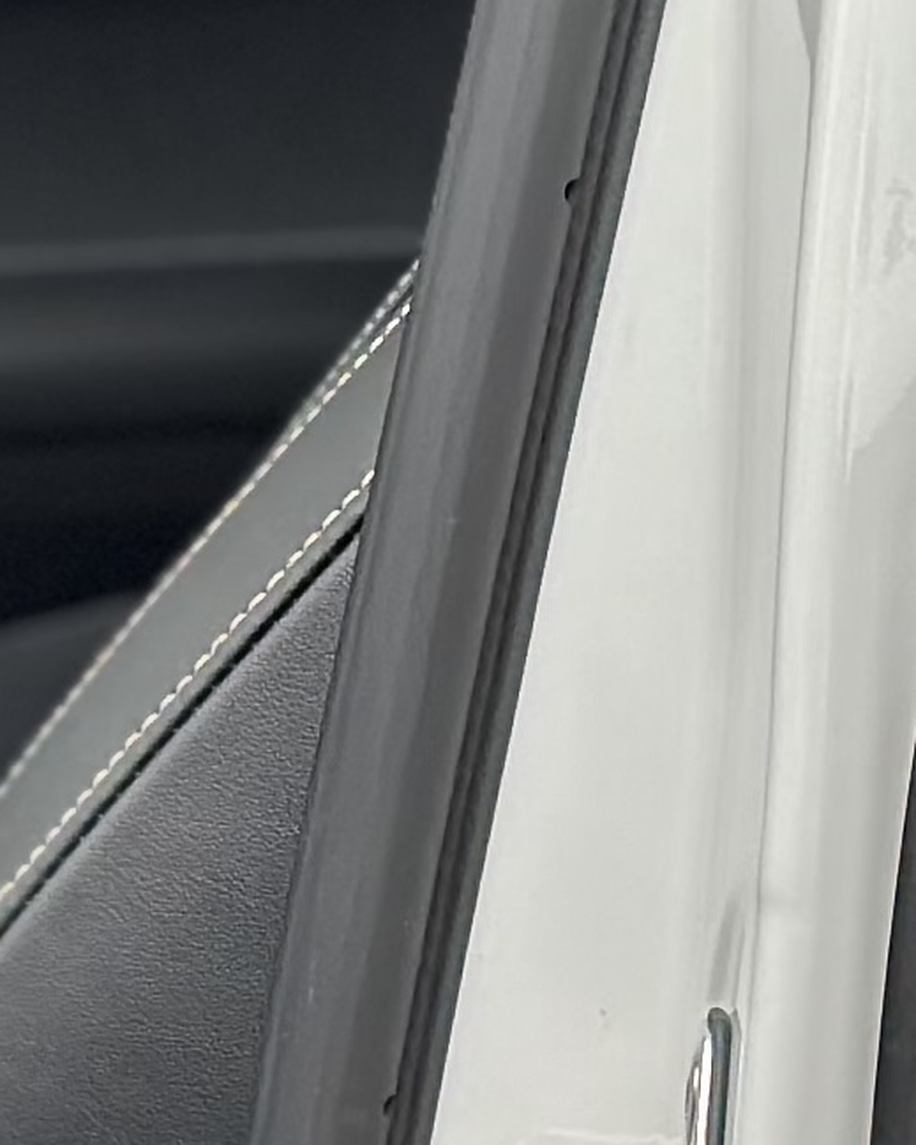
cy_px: 723
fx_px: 9864
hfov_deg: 5.1
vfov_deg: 6.6
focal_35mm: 291
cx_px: -1435
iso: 80
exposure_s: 1/762
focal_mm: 6.86
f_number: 1.78
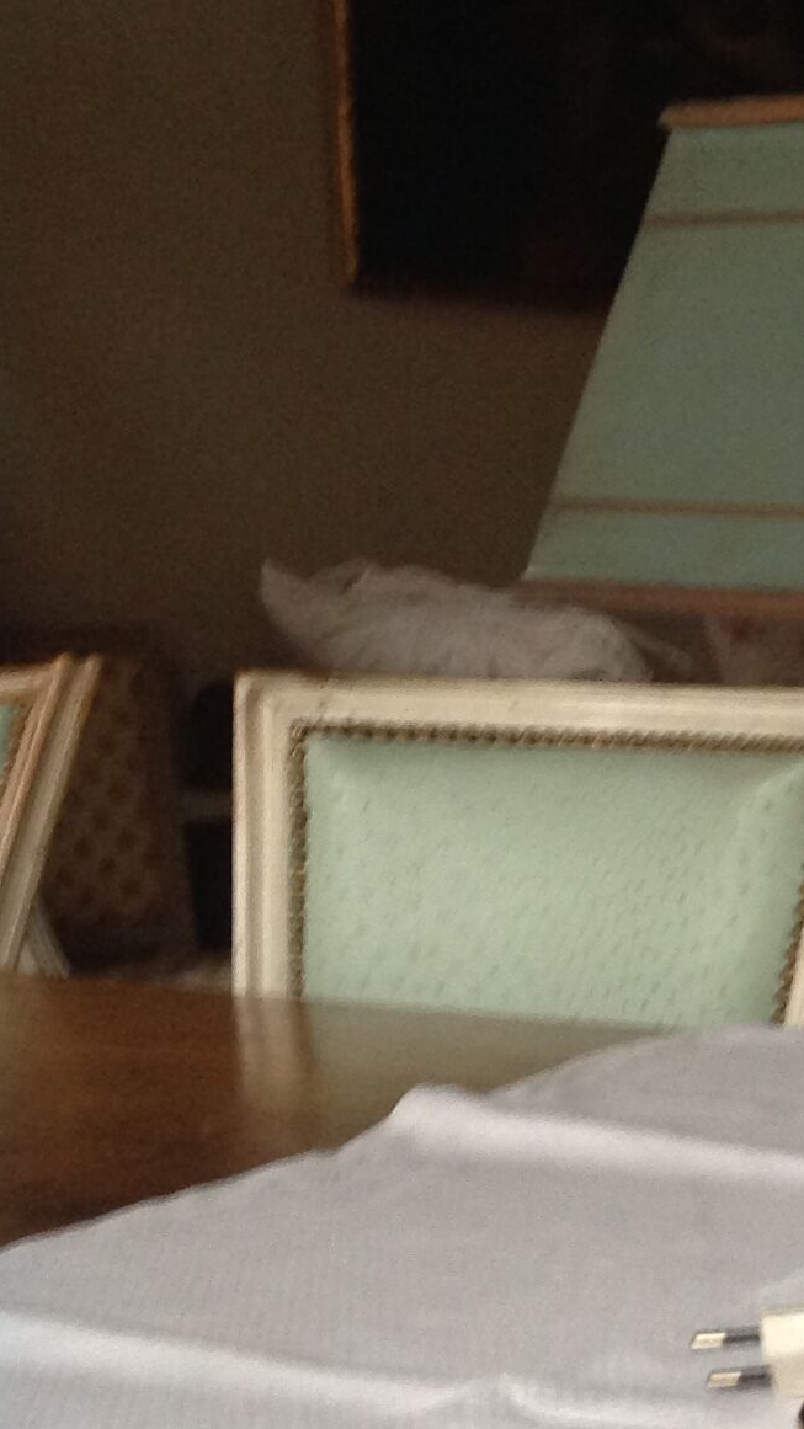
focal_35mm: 85
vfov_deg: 25.0
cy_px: 867
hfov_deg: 13.5
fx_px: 3222
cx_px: 1165
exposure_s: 1/15
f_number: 2.4
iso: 200
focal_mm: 4.28
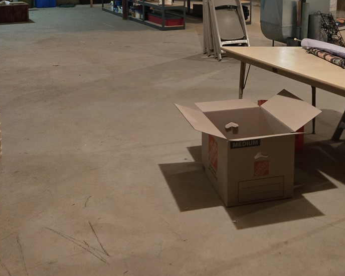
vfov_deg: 30.4
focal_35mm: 47
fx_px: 480
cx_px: 211
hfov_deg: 39.3
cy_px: 20
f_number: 1.8
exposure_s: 1/60
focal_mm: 5.4
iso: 1000
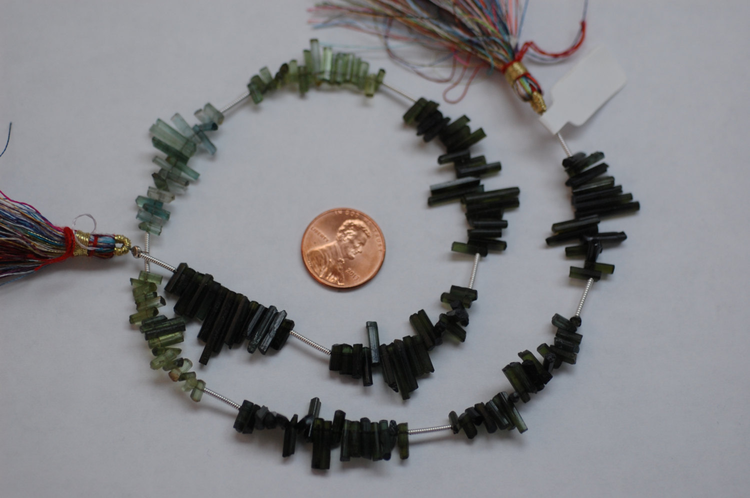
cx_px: 375
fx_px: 1873
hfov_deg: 22.6
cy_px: 249
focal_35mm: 90
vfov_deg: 15.2
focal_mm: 60
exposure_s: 1/250
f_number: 3.3
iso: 400
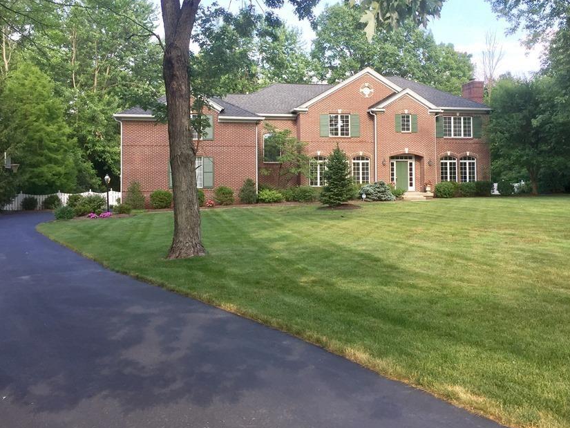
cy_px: 165
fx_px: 593
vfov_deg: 39.4
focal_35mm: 36
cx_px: 320
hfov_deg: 51.2
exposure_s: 1/230
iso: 32
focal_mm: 4.15
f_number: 2.2
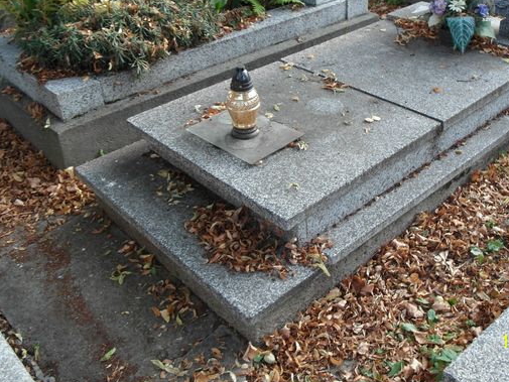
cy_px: 150
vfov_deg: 37.6
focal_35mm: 38
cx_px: 305
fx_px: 559
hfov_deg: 48.7
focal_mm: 6.5
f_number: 3
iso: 100
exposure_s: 1/60
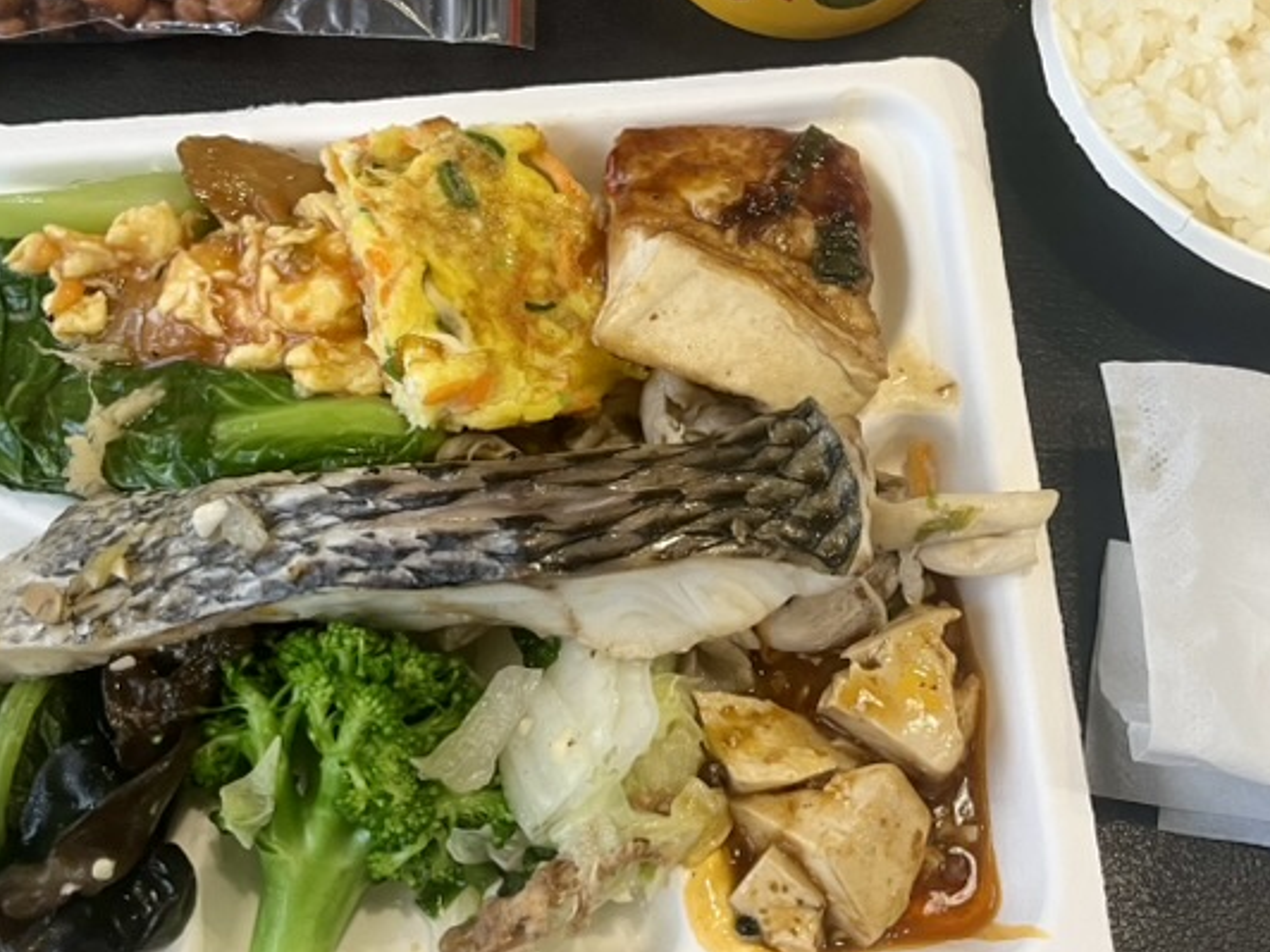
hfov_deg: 38.2
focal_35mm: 50
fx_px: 1834
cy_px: 346
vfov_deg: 29.0
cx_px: 697
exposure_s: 1/60
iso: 125
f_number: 1.6
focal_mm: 5.1
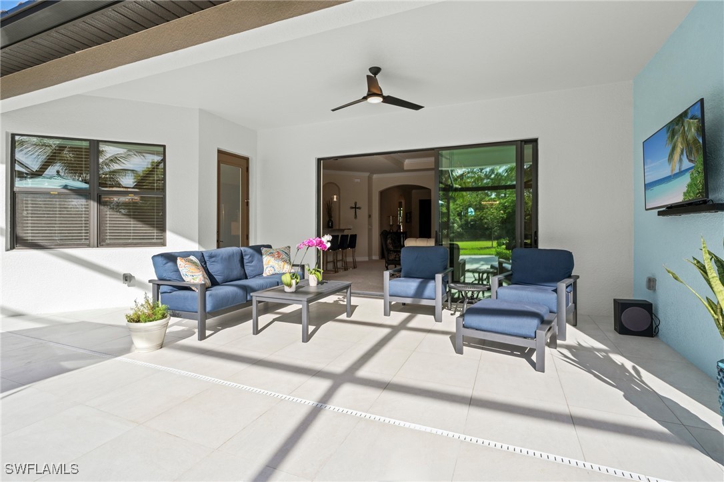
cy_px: 241
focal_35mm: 17
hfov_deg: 93.3
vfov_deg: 70.4
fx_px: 342
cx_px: 362
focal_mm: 17
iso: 200
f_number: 9
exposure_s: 1/50
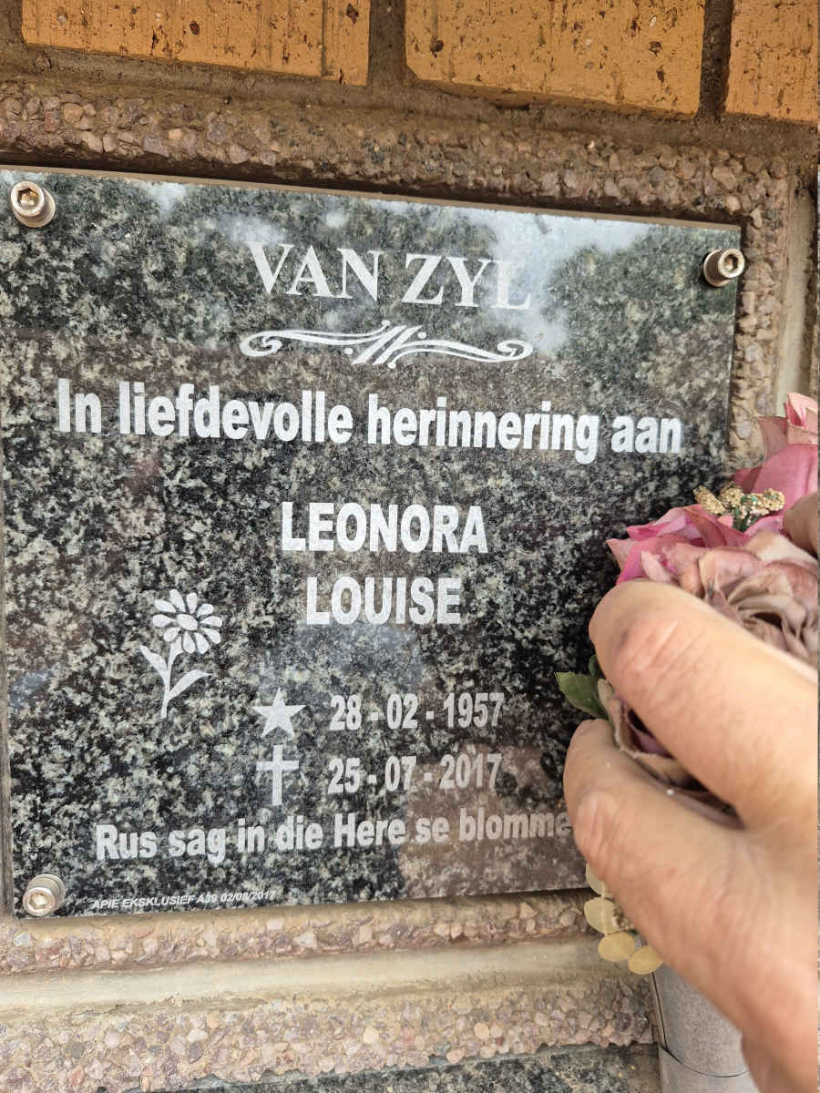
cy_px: 546
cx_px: 410
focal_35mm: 23
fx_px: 726
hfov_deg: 58.9
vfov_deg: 73.9
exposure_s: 1/180
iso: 125
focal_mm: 5.4
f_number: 1.8
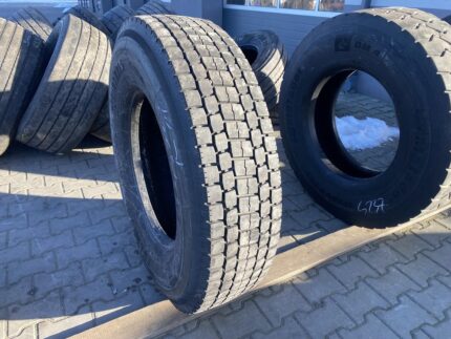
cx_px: 226
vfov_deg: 53.1
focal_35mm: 26
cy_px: 170
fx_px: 339
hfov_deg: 67.3
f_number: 1.8
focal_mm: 4.25
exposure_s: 1/284
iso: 32
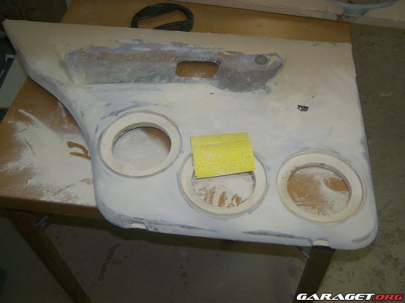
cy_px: 152
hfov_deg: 49.0
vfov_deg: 37.7
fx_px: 445
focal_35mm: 38
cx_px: 202
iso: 80
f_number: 2.8
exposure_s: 1/60
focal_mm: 6.3
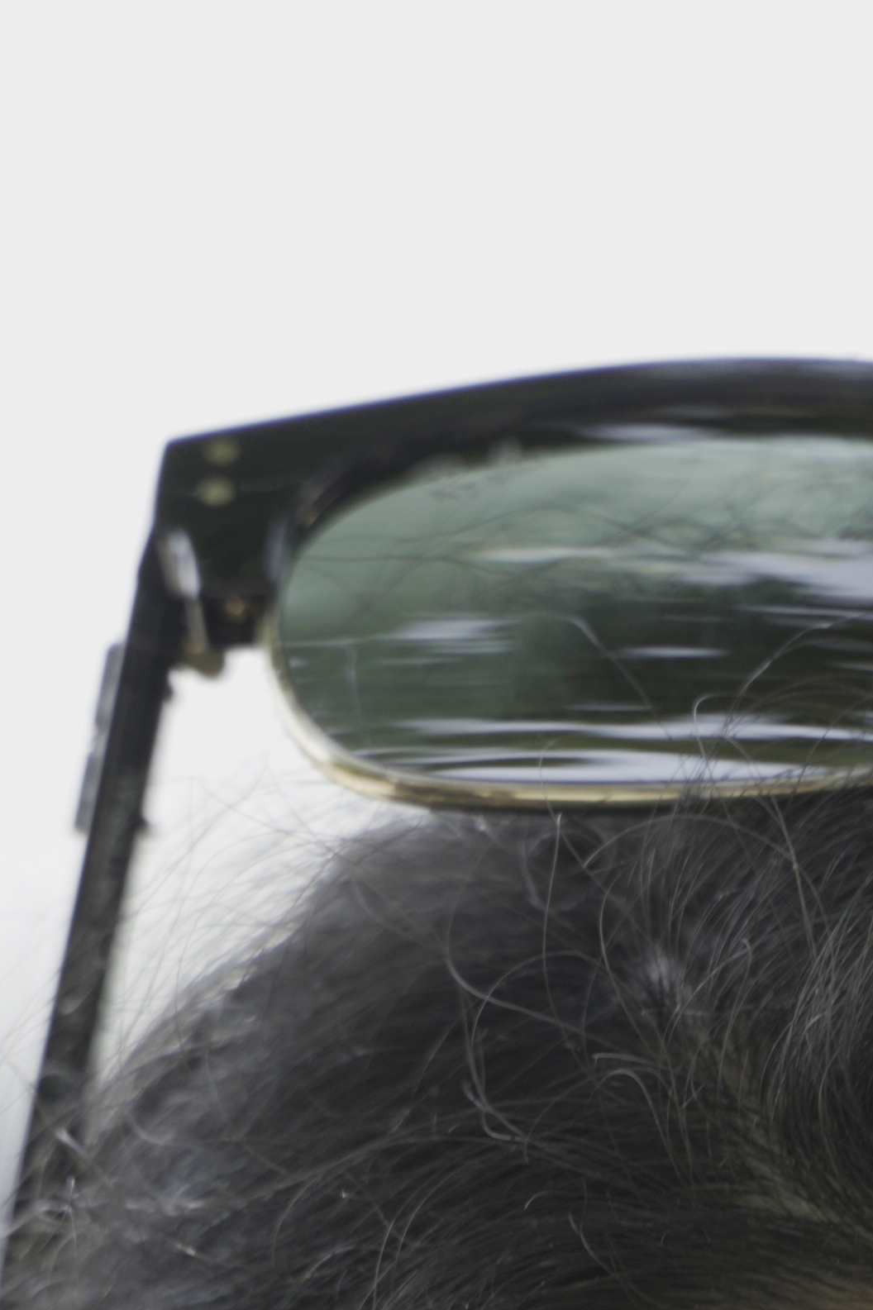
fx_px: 28965
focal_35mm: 796
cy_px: 2468
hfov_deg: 1.7
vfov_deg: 2.6
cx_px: 1051
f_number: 5
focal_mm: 180
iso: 200
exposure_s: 1/100
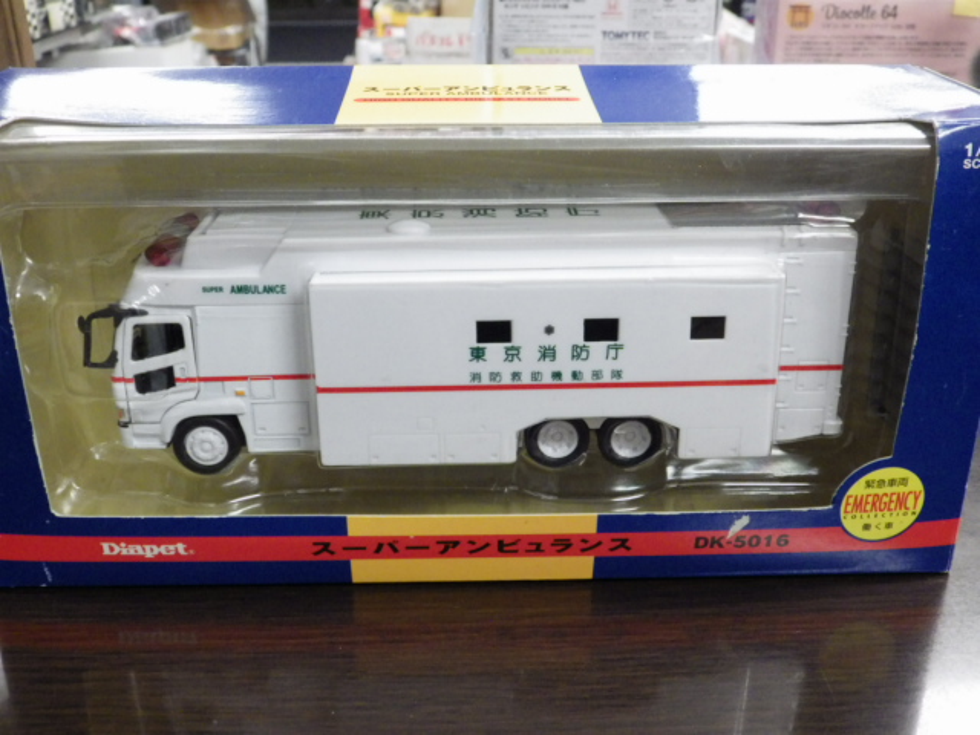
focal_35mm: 41
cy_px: 368
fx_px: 1161
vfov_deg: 35.1
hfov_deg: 45.8
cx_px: 490
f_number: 3.6
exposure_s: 1/40
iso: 800
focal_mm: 7.4
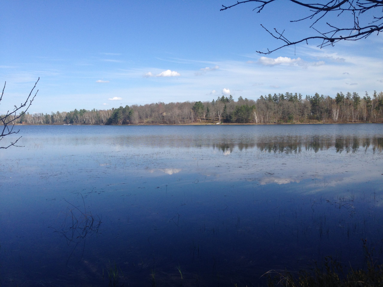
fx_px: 365
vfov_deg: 42.9
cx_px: 192
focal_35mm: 33
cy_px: 144
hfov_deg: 55.4
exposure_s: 1/1595
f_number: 2.4
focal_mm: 4.12
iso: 50
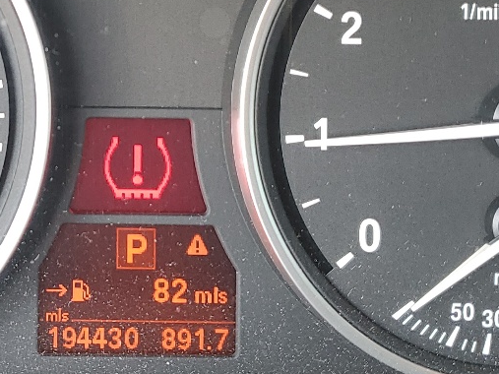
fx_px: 1182
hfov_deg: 23.2
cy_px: 40
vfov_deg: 17.7
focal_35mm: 82
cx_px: 53
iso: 52
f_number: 1.5
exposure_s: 1/60.2
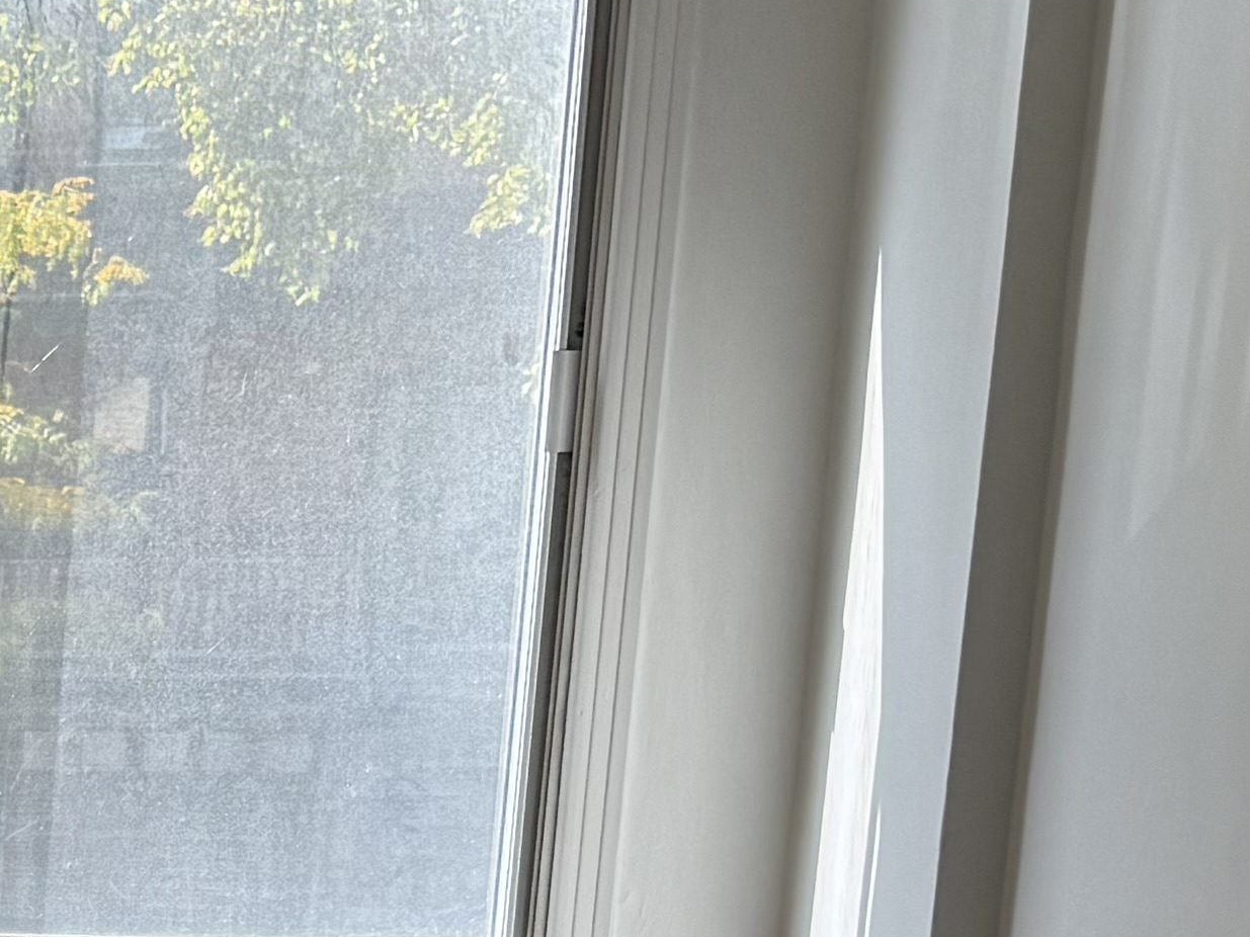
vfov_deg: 12.6
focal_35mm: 111
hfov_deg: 15.6
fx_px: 4008
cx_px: -883
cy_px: 1426
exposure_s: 1/528
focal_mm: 6.76
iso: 80
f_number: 1.78
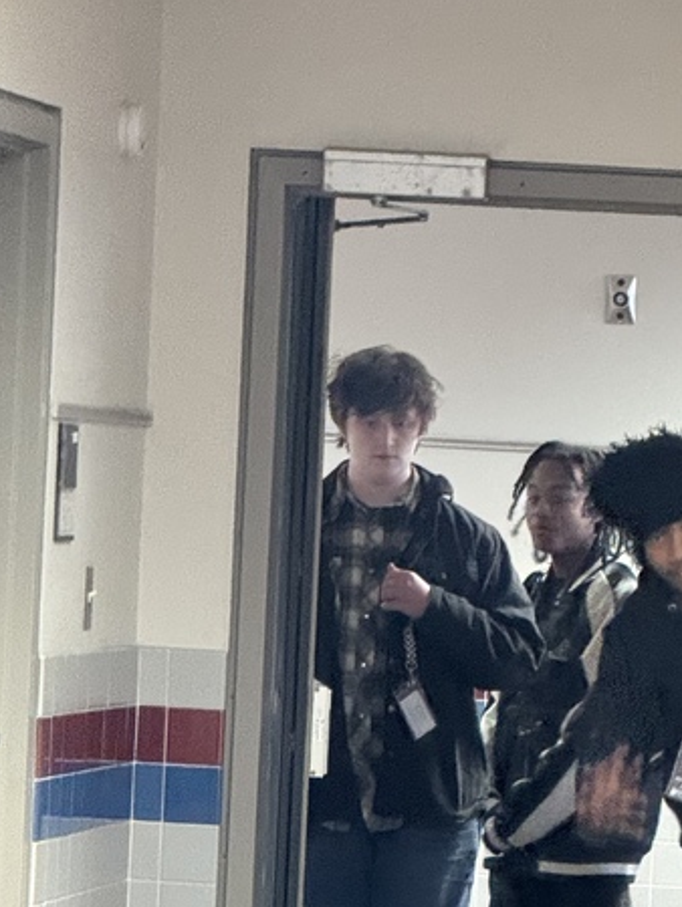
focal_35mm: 273
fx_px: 7165
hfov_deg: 5.4
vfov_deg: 7.2
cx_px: 700
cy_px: 953
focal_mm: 15.66
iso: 640
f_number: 2.8
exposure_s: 1/40
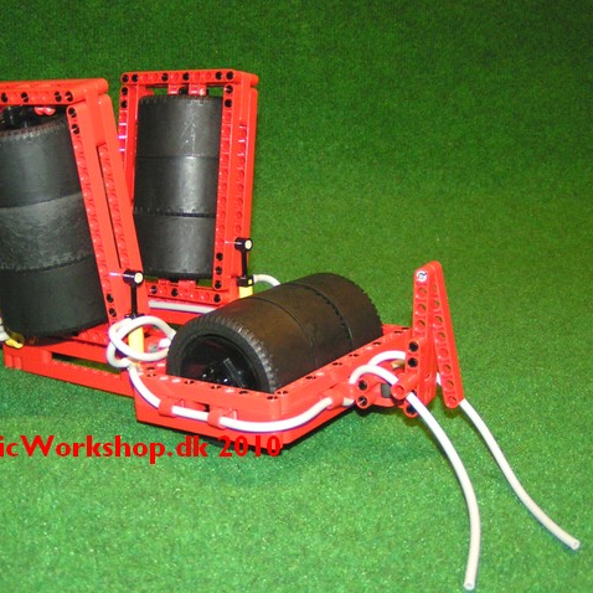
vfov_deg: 37.6
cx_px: 205
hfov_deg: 37.2
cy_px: 296
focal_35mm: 45
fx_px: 872
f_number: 2.8
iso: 200
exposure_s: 1/40
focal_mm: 5.8
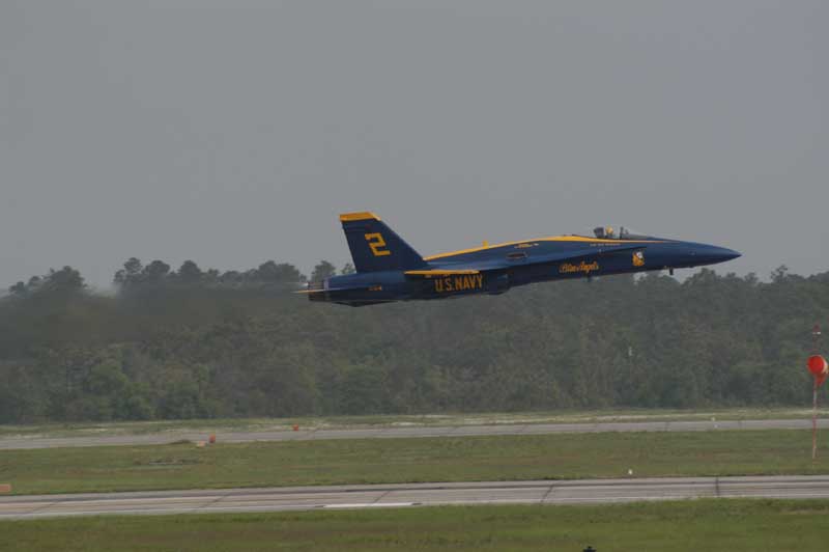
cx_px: 414
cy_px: 276
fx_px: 7593
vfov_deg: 4.2
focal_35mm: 330
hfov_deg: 6.2
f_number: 6.3
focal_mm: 220
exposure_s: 1/2000
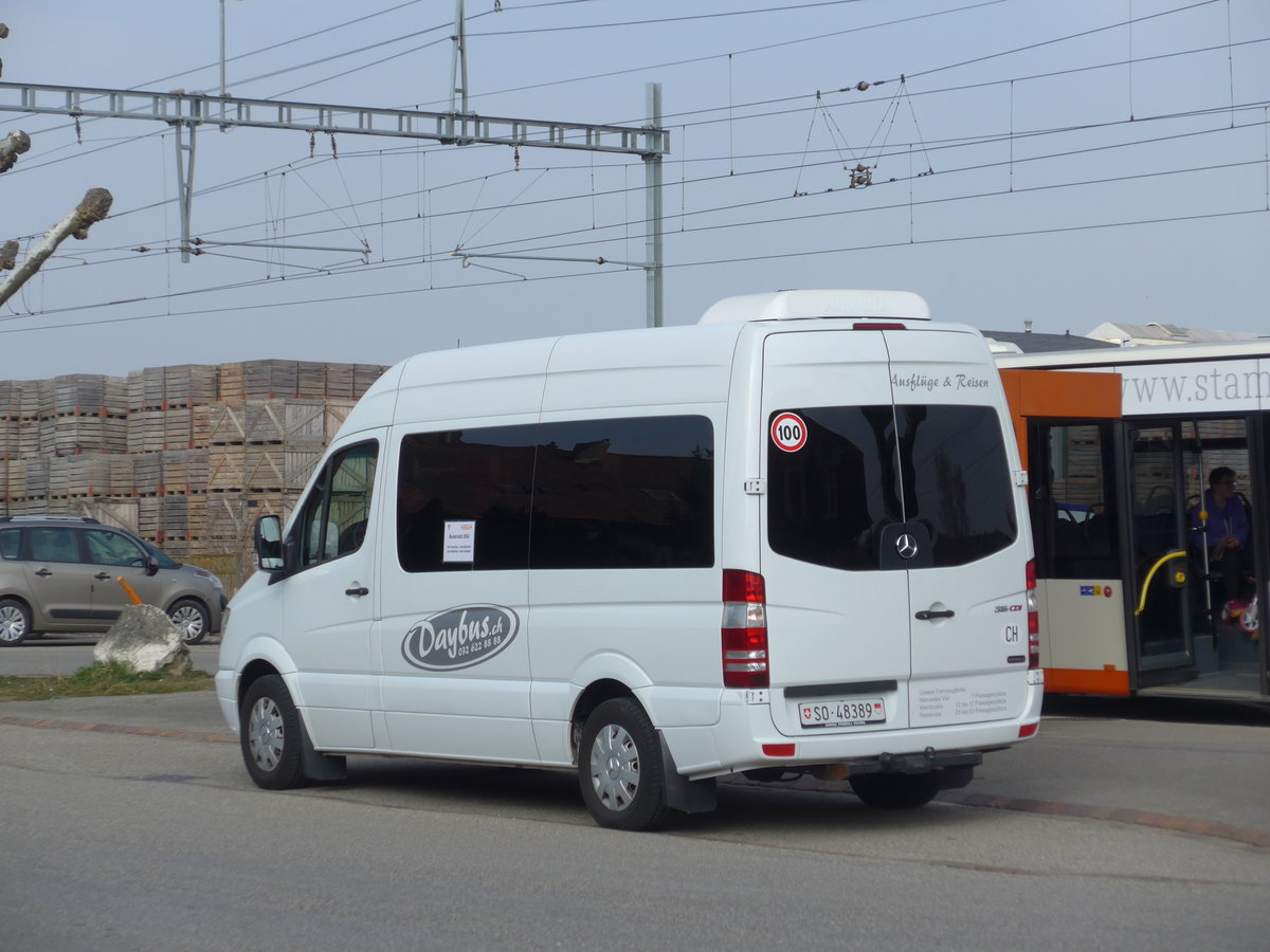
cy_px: 476
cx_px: 635
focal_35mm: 101
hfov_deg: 19.4
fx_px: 3706
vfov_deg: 14.6
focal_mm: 21.6
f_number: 4.9
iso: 80
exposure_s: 1/500
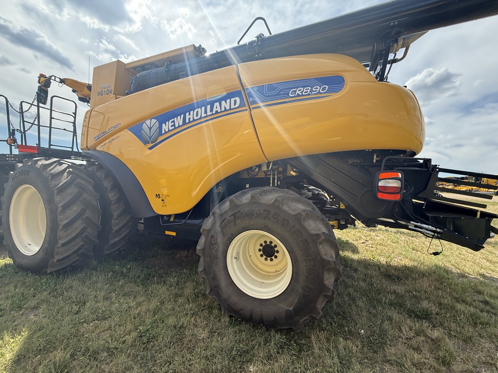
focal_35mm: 14
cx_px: 249
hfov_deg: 102.1
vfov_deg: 85.7
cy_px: 186
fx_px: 201
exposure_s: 1/760
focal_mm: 2.22
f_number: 2.2
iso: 50
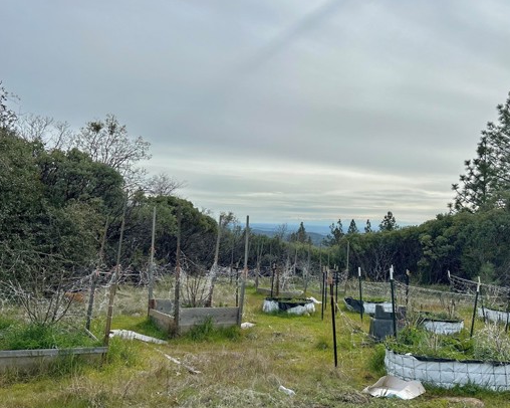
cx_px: 289
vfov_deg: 45.7
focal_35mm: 32
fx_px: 483
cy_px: 191
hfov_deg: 55.5
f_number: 1.5
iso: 50
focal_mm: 5.7
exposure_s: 1/10309
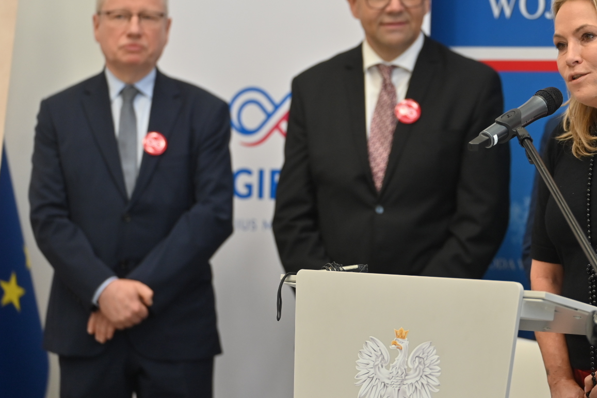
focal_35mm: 175
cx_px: 398
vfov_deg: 7.8
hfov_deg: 11.7
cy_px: 165
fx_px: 2901
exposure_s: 1/250
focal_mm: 125
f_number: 2.8
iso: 560
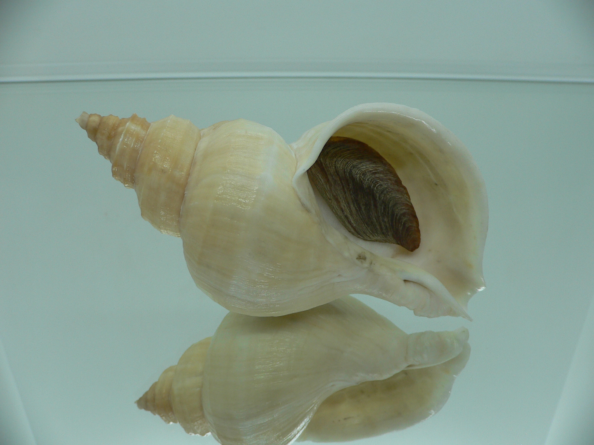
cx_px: 297
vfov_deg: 40.7
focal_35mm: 35
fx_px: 601
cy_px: 222
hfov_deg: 52.6
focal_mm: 4.6
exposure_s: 1/60
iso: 80
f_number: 2.8
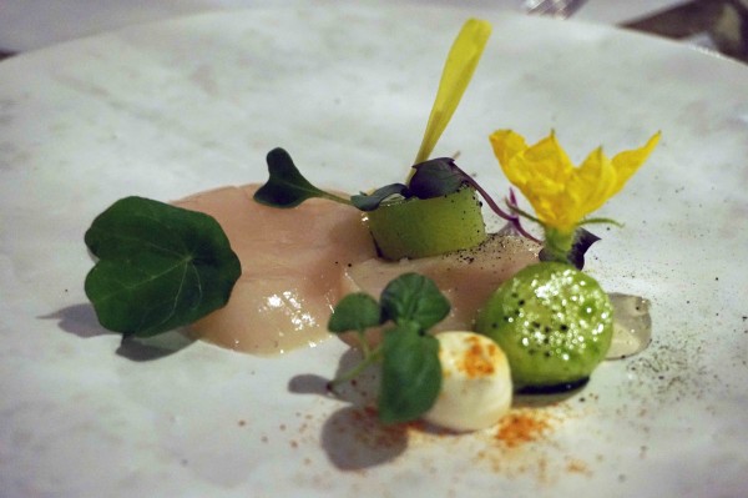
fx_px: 1277
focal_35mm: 62
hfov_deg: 32.7
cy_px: 249
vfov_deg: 22.0
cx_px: 374
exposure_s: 1/10
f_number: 5.6
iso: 3200
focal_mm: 41
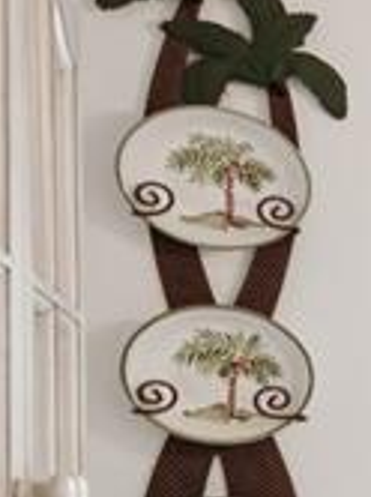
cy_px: 467
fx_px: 1361
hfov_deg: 8.0
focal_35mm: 95
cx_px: 1526
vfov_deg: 20.2
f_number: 8
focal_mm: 16
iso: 400
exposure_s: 1/40
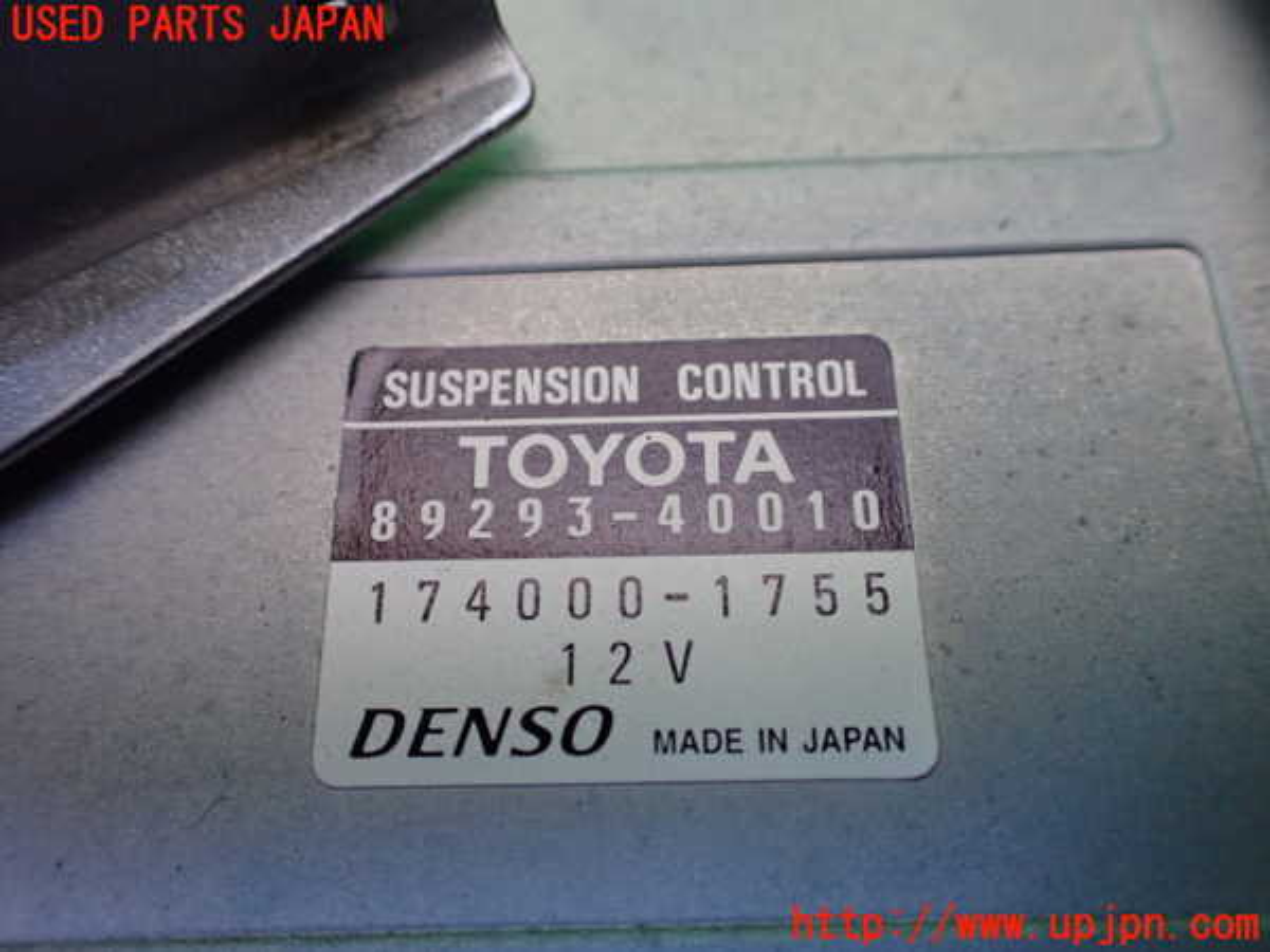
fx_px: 1101
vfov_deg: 46.8
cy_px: 476
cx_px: 635
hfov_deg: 60.0
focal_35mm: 30
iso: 800
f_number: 2.3
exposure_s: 1/80
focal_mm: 5.4
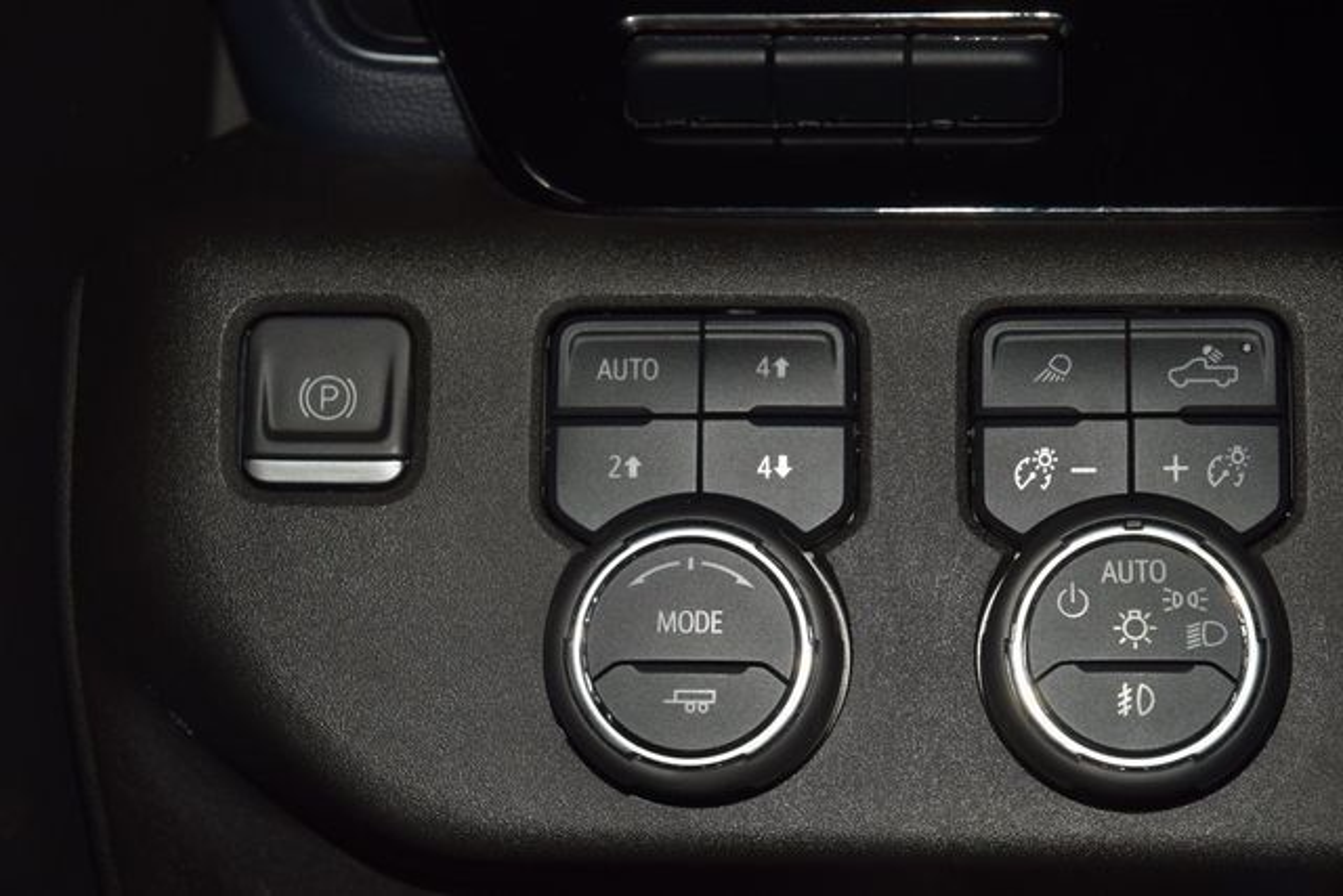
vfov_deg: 13.0
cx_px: 672
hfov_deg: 19.5
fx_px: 3918
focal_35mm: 105
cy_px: 448
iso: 100
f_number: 8
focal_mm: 70
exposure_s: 1/125
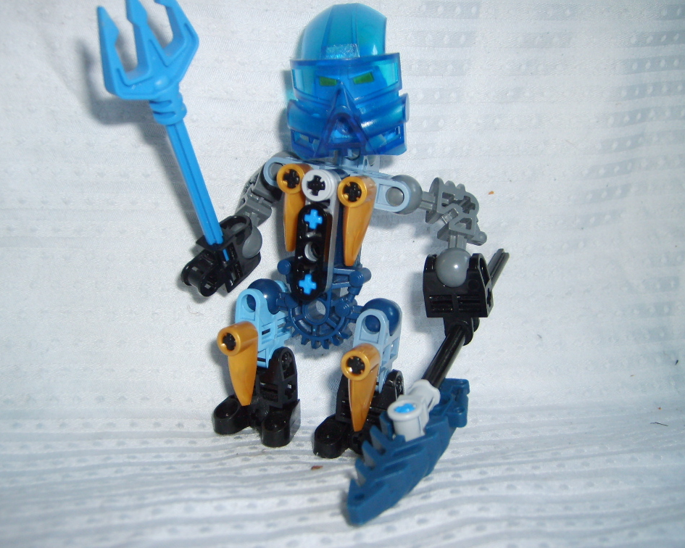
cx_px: 341
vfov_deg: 40.1
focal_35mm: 37
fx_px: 750
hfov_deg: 49.1
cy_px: 275
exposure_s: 1/45
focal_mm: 5.8
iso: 100
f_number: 2.8
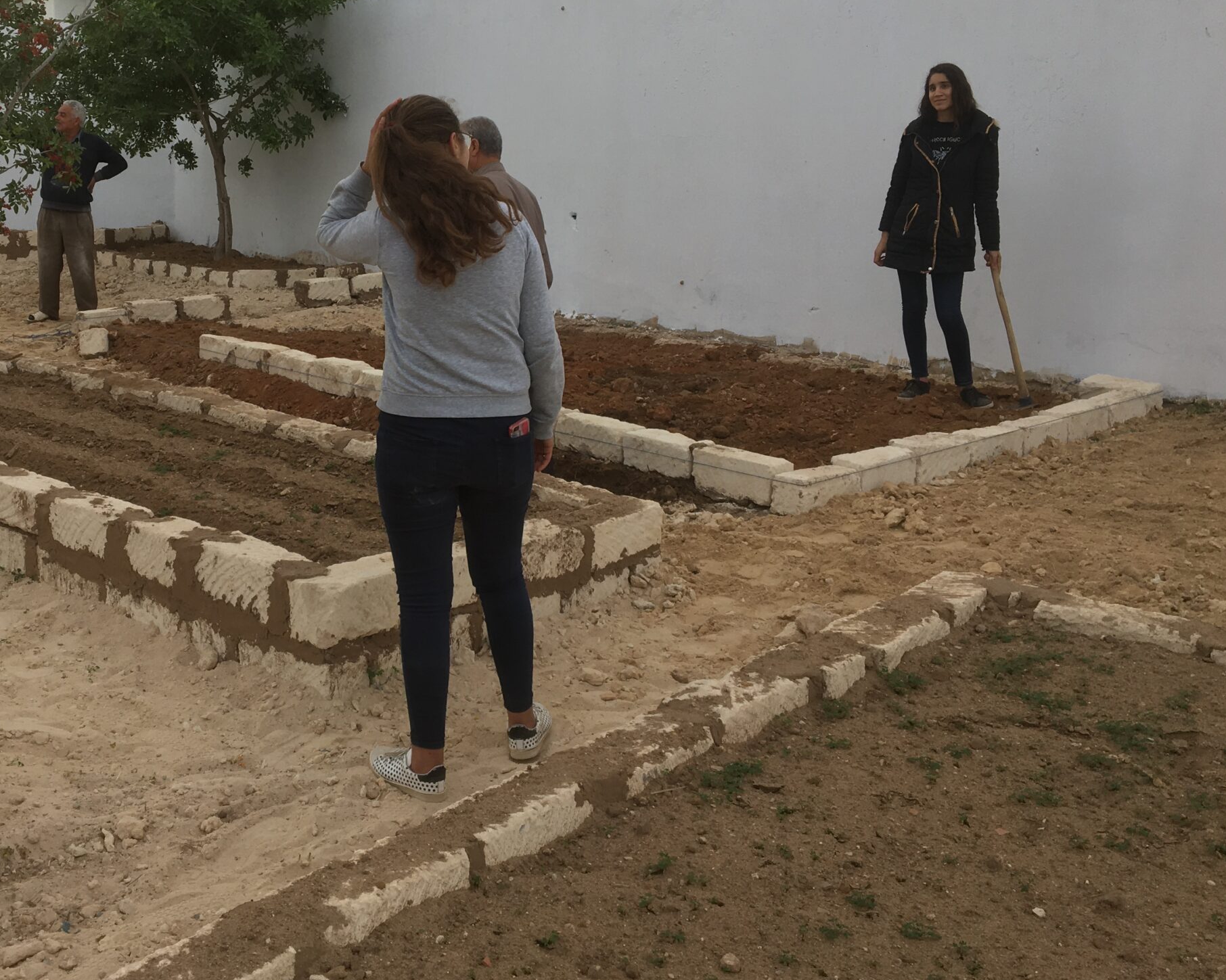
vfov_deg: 37.2
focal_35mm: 40
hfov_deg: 45.2
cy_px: 417
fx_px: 1451
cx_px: 422
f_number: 2.2
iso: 25
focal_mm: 4.15
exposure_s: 1/319
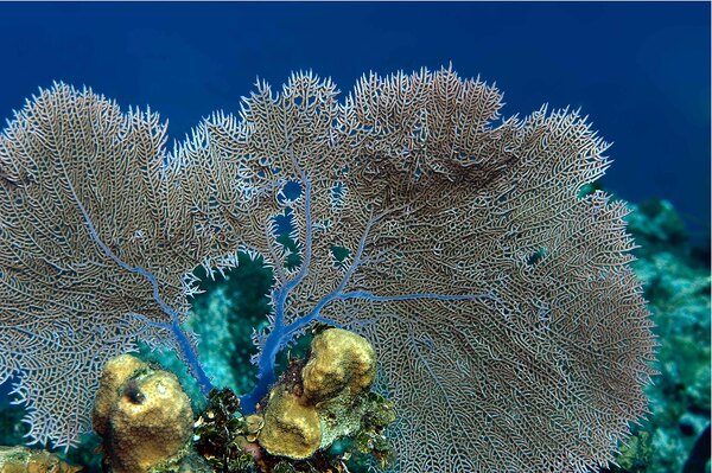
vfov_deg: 13.0
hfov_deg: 19.5
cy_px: 236
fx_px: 2075
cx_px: 356
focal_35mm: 105
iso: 200
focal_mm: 105
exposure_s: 1/125
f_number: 11
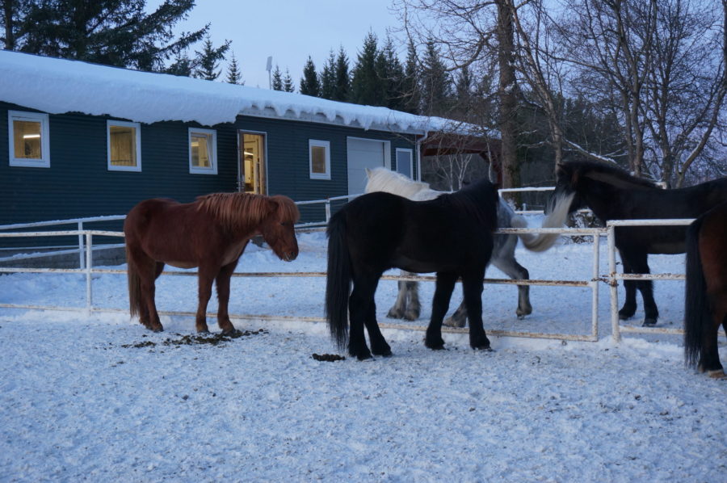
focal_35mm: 57
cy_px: 242
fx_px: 1150
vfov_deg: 23.7
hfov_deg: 35.1
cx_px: 364
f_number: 5.6
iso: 500
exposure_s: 1/60
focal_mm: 38
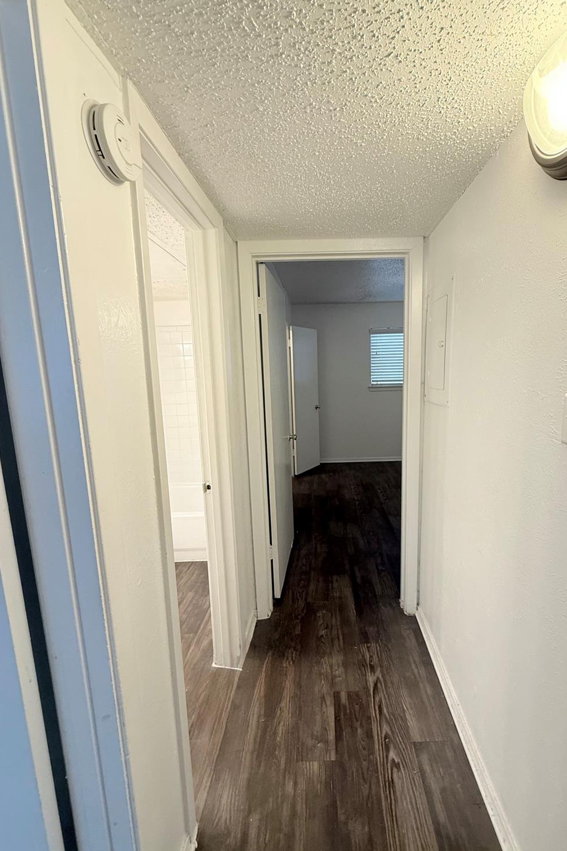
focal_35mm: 15
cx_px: 326
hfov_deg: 76.8
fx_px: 354
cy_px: 425
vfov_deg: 100.4
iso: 250
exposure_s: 1/60
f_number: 2.2
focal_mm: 2.22
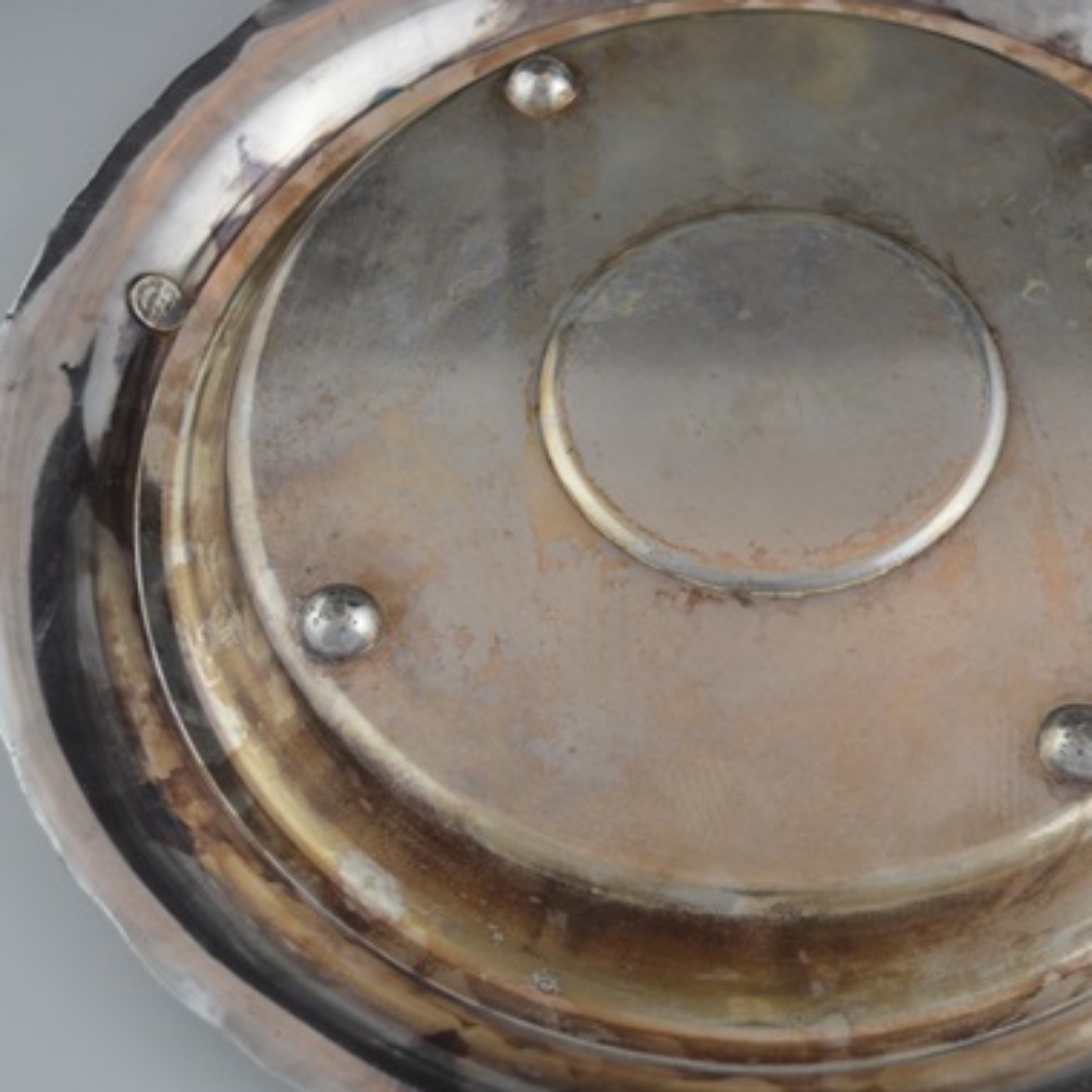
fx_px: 2070
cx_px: 783
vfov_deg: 29.5
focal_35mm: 58
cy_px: 523
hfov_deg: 29.2
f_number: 5
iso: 400
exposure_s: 1/100
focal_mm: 26
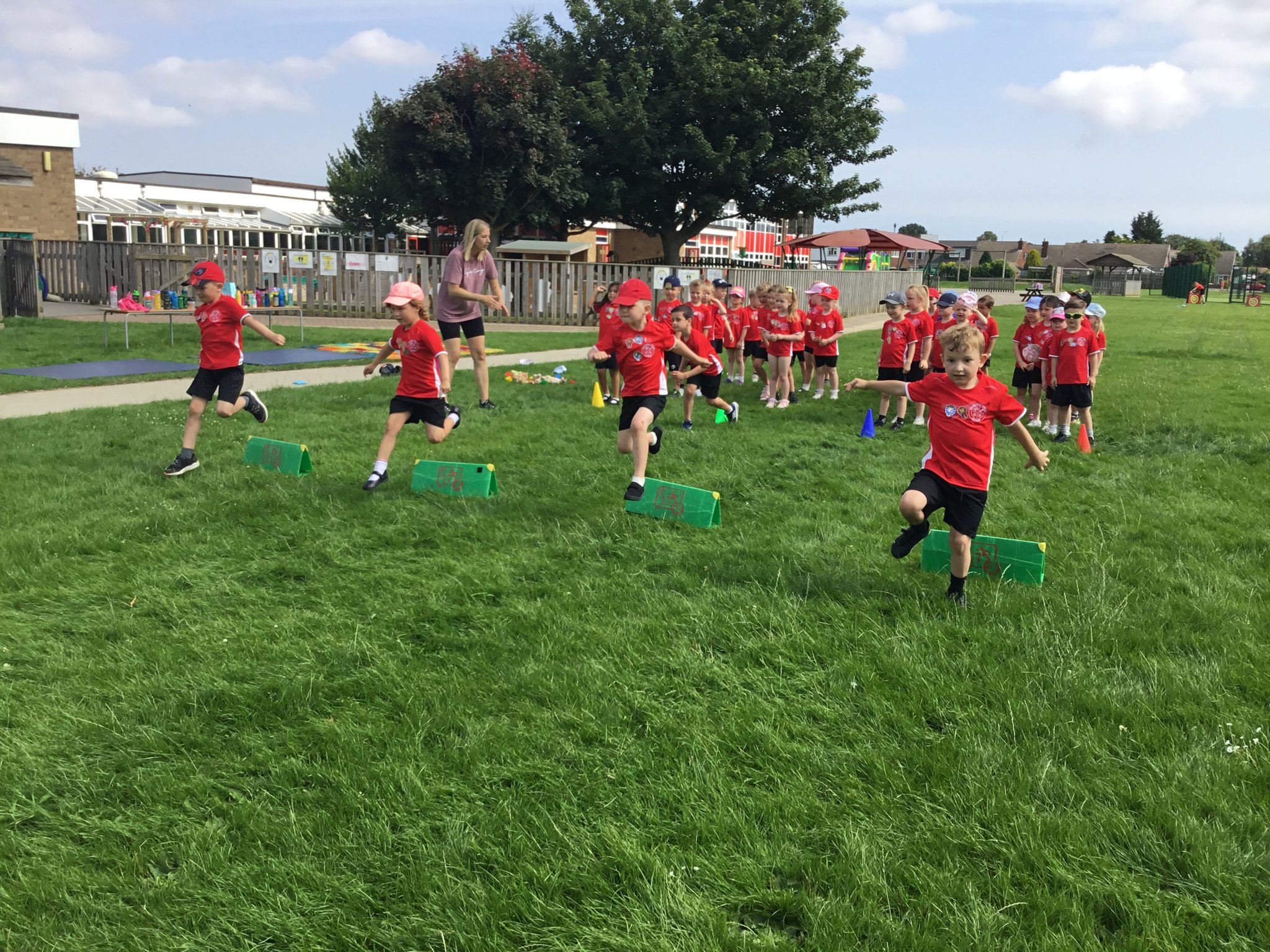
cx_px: 635
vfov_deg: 45.4
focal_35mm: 31
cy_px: 476
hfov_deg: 58.4
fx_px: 1137
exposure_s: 1/799
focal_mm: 3.3
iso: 25
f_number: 2.4
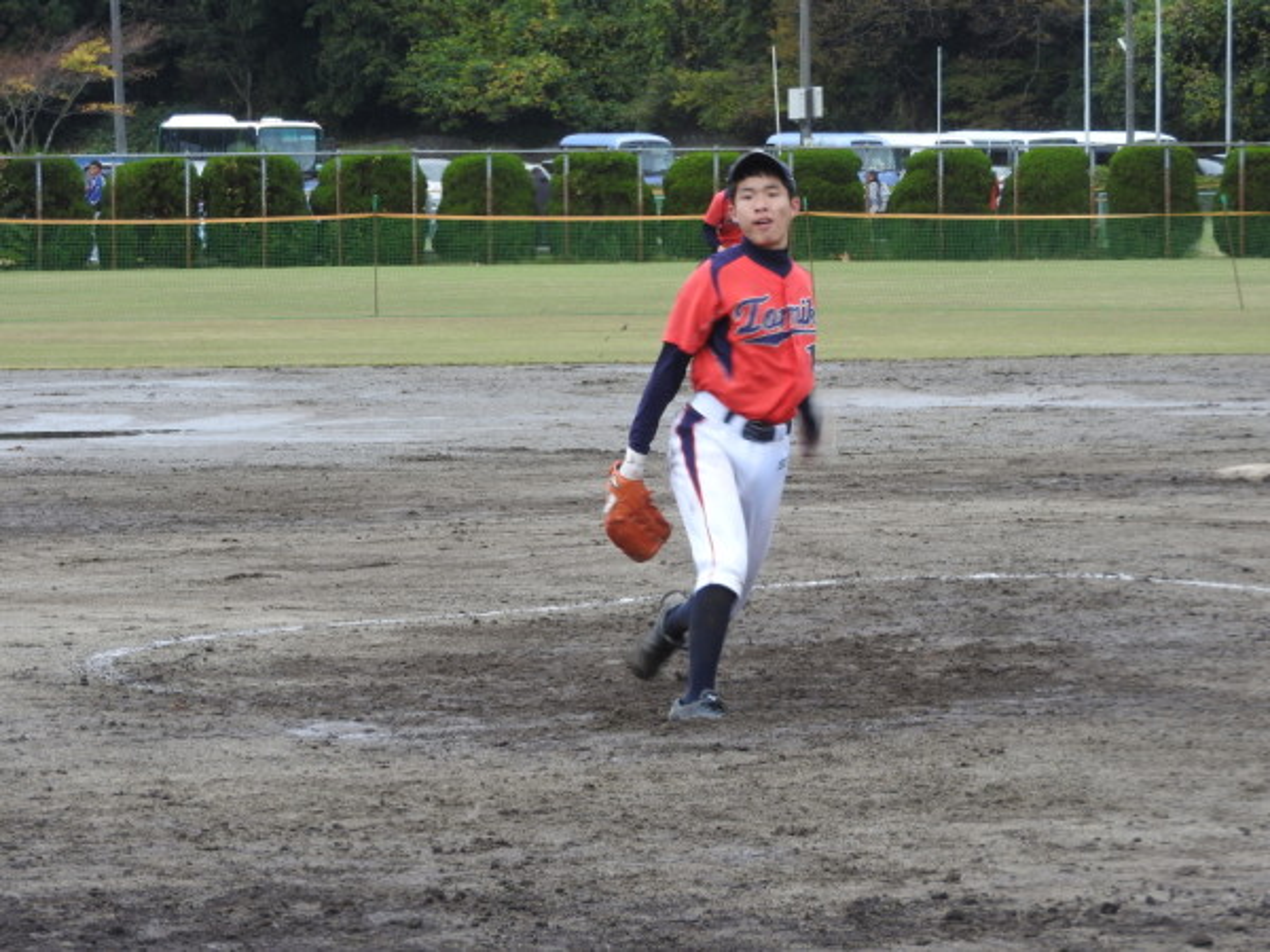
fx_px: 7338
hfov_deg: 9.9
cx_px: 635
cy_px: 476
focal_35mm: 200
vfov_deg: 7.4
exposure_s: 1/125
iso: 100
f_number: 5.3
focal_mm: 35.8
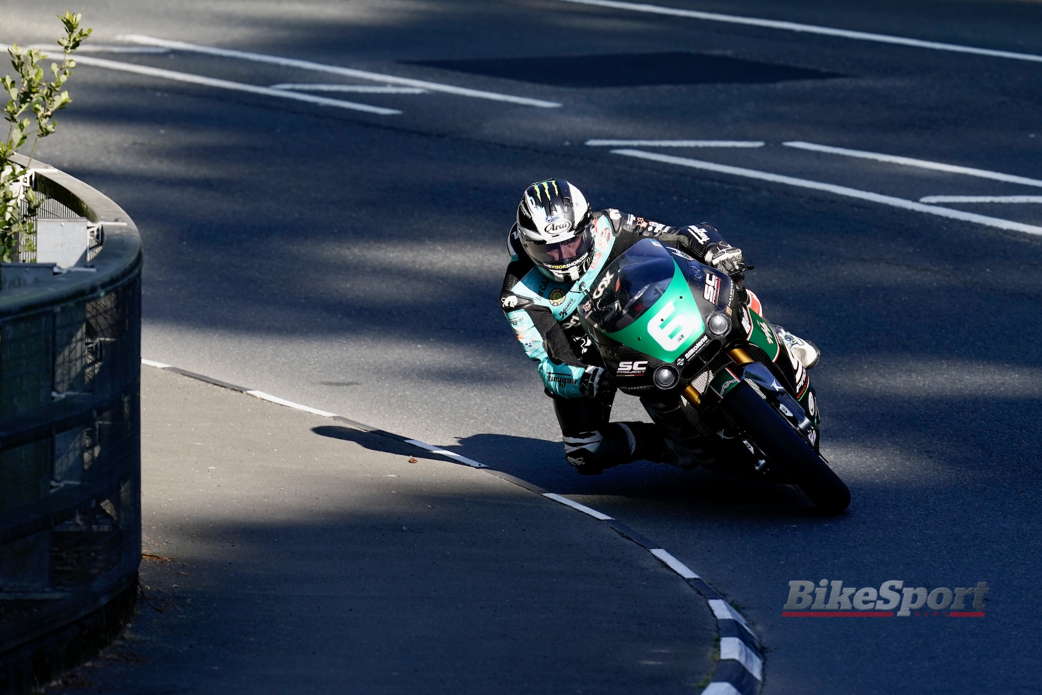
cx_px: 521
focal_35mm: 400
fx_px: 11579
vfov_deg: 3.4
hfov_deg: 5.2
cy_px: 348
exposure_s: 1/800
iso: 400
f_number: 6.3
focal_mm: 400
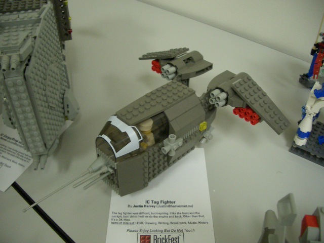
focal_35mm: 35
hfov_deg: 52.6
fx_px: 328
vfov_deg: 40.7
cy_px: 122
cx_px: 162
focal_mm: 5.8
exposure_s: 1/40
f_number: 2.6
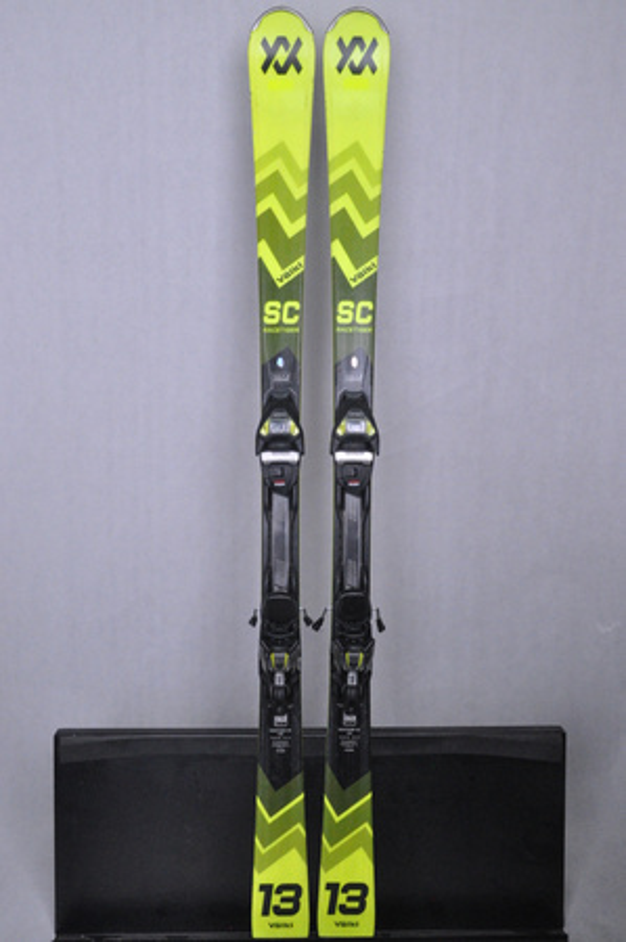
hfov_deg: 39.9
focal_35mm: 33
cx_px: 313
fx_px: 863
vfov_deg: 57.3
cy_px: 471
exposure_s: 1/125
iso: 3200
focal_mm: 22
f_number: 9.5
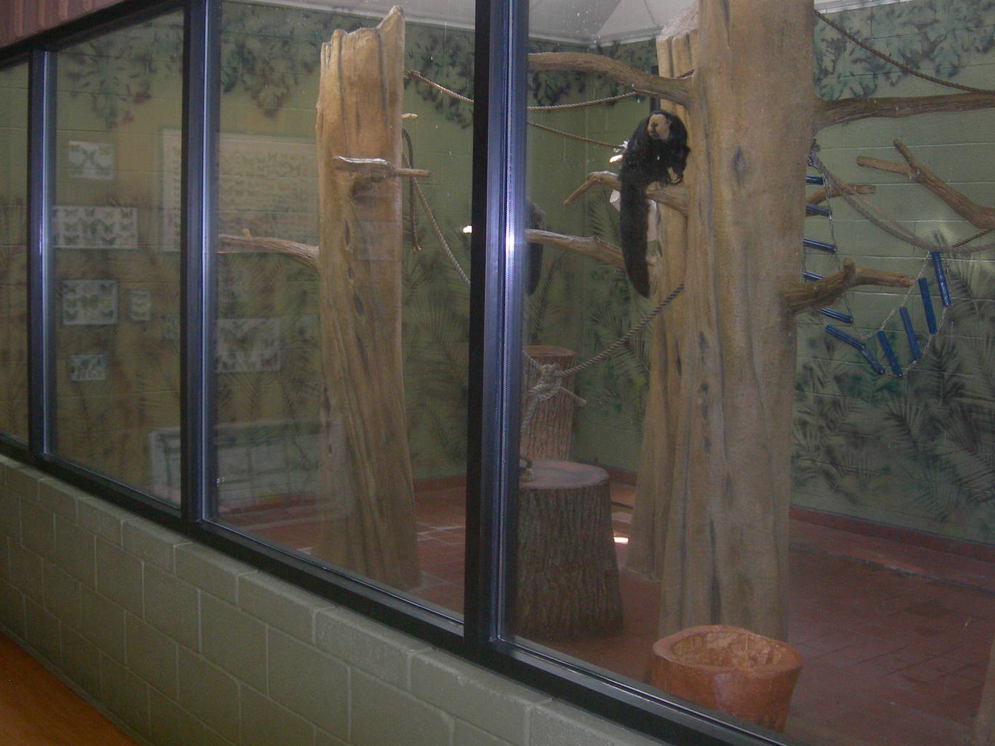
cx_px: 477
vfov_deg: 32.9
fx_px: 1265
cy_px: 361
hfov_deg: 42.9
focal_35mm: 44
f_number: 2.8
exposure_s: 1/60.1
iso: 200
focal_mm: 7.8
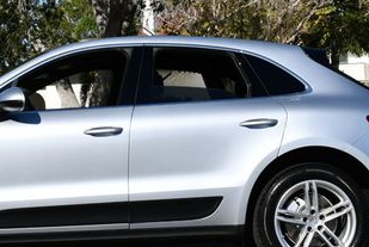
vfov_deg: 15.0
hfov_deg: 22.1
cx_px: 90
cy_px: 75
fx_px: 934
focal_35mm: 91
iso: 100
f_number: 9
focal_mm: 22
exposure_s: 1/320
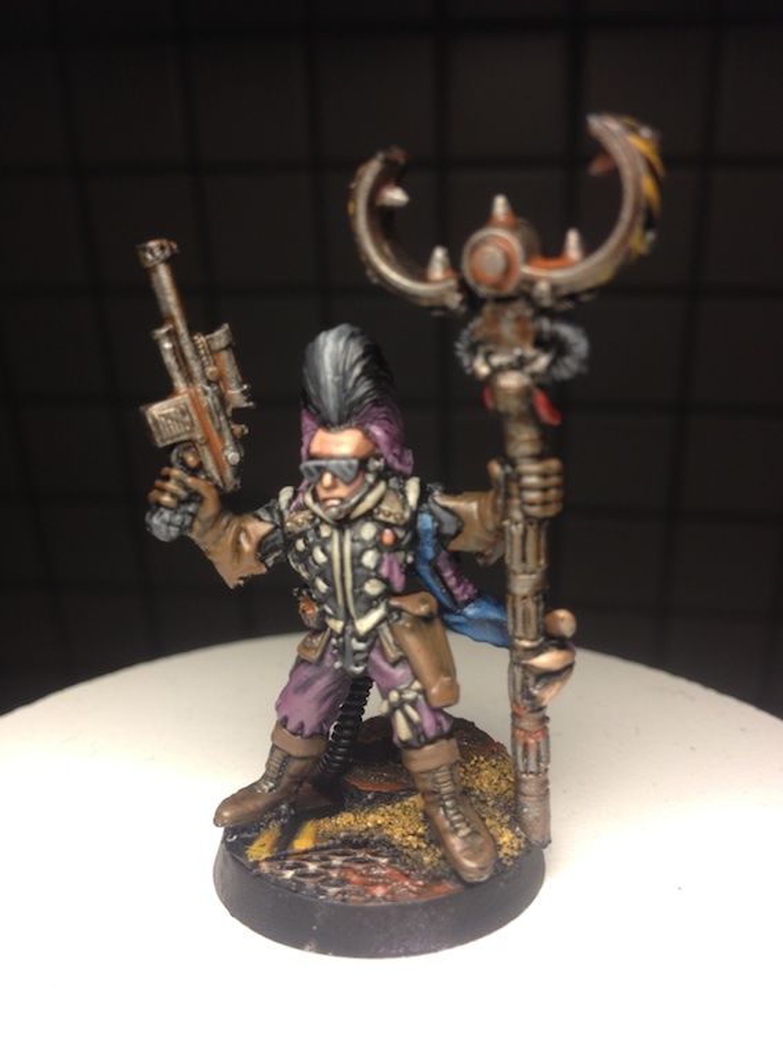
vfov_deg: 52.6
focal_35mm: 35
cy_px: 522
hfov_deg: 40.7
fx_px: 1056
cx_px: 392
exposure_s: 1/50
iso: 50
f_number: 2.4
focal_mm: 4.28
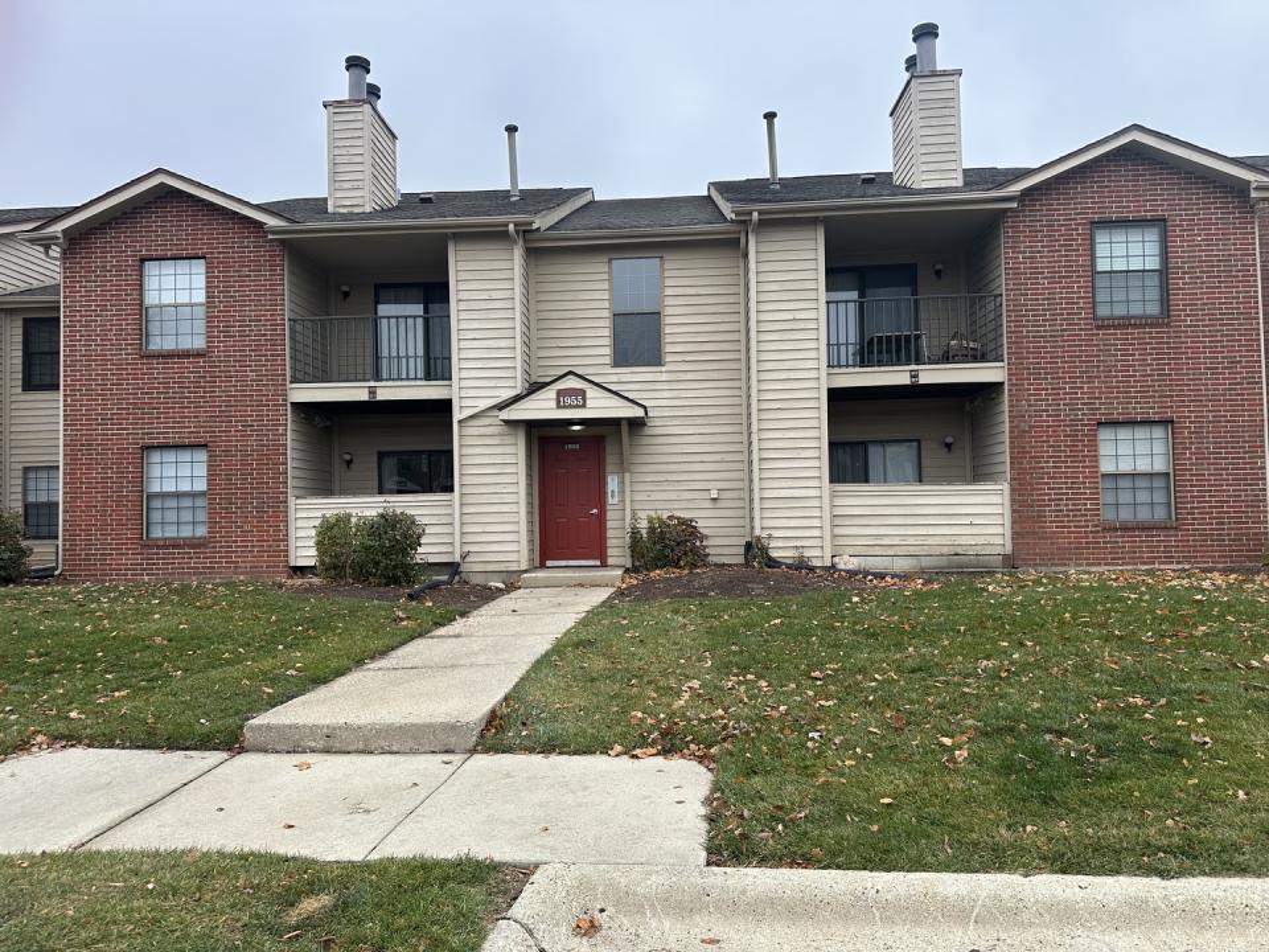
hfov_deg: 71.6
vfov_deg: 56.8
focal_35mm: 24
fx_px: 880
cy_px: 476
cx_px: 634
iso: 80
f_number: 1.78
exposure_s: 1/642
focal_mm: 6.86
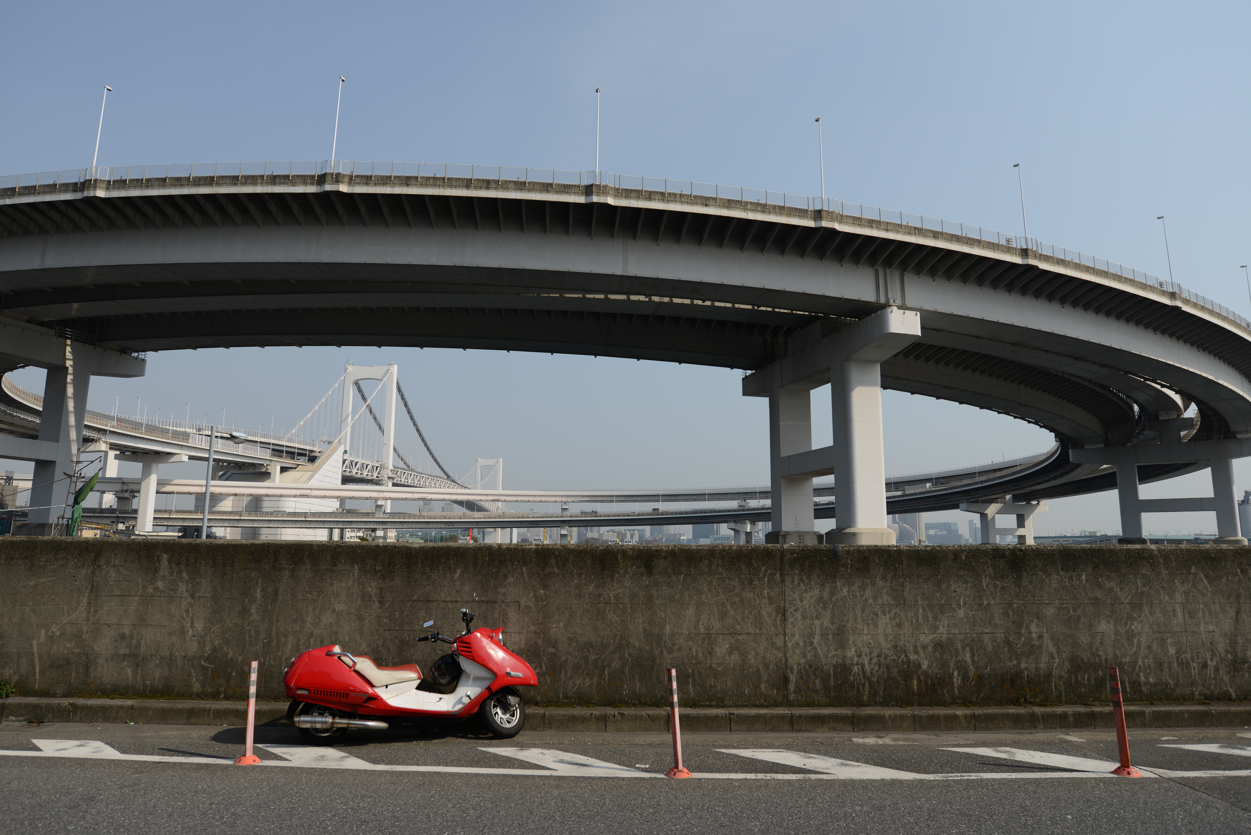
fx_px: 799
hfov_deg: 76.1
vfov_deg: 55.1
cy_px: 418
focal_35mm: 23
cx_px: 626
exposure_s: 1/1000
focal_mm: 23
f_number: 5.6
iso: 100
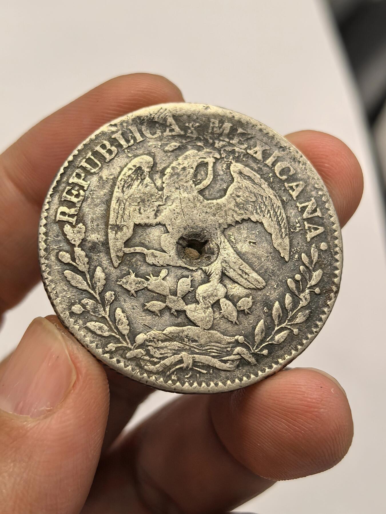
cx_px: 193
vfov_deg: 35.5
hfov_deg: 27.0
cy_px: 257
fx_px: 803
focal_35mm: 54
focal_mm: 6.98
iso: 250
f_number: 2
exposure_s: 1/100
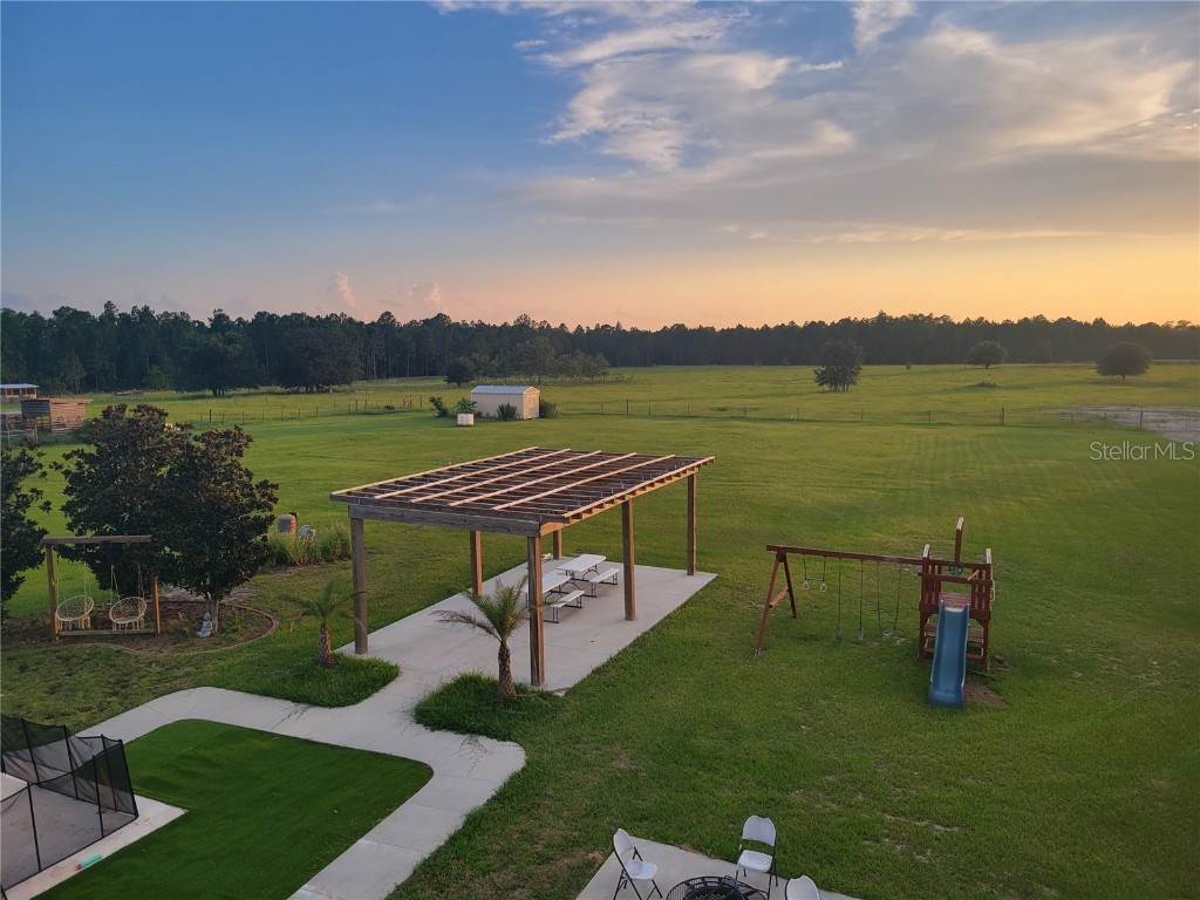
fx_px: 901
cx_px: 600
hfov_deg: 67.3
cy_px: 450
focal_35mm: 26
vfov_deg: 53.1
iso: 40
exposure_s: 1/671
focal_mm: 5.4
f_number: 1.8
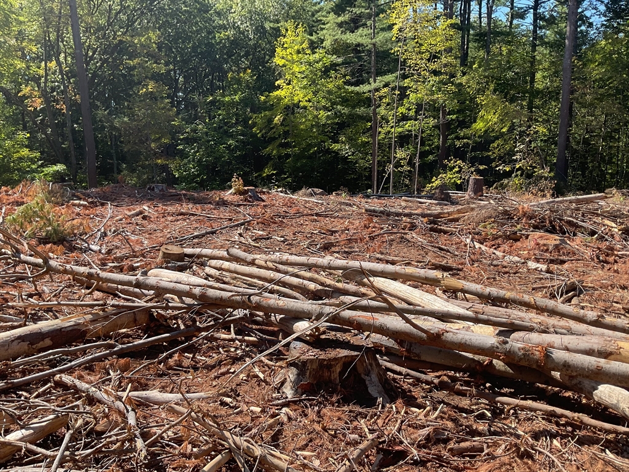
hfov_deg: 61.7
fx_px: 527
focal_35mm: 29
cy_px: 236
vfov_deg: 48.2
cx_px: 314
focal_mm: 3
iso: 16
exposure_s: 1/781
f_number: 1.8
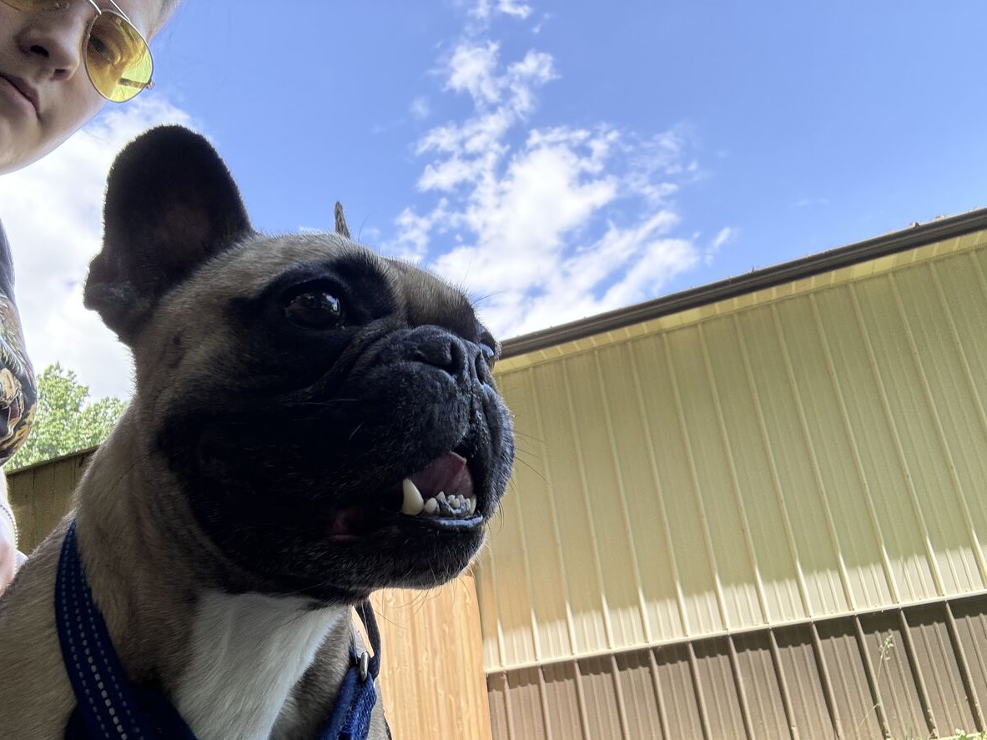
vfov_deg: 49.5
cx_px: 530
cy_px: 439
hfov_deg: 63.4
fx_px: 798
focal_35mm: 28
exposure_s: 1/314
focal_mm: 2.69
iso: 25
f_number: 1.9
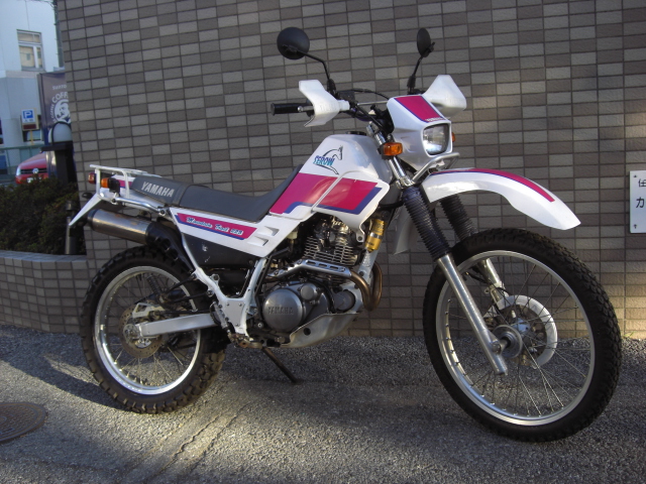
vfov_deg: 37.7
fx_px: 709
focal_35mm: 38
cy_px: 242
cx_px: 323
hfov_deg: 49.0
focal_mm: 6.2
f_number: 2.7
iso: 64
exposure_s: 1/200
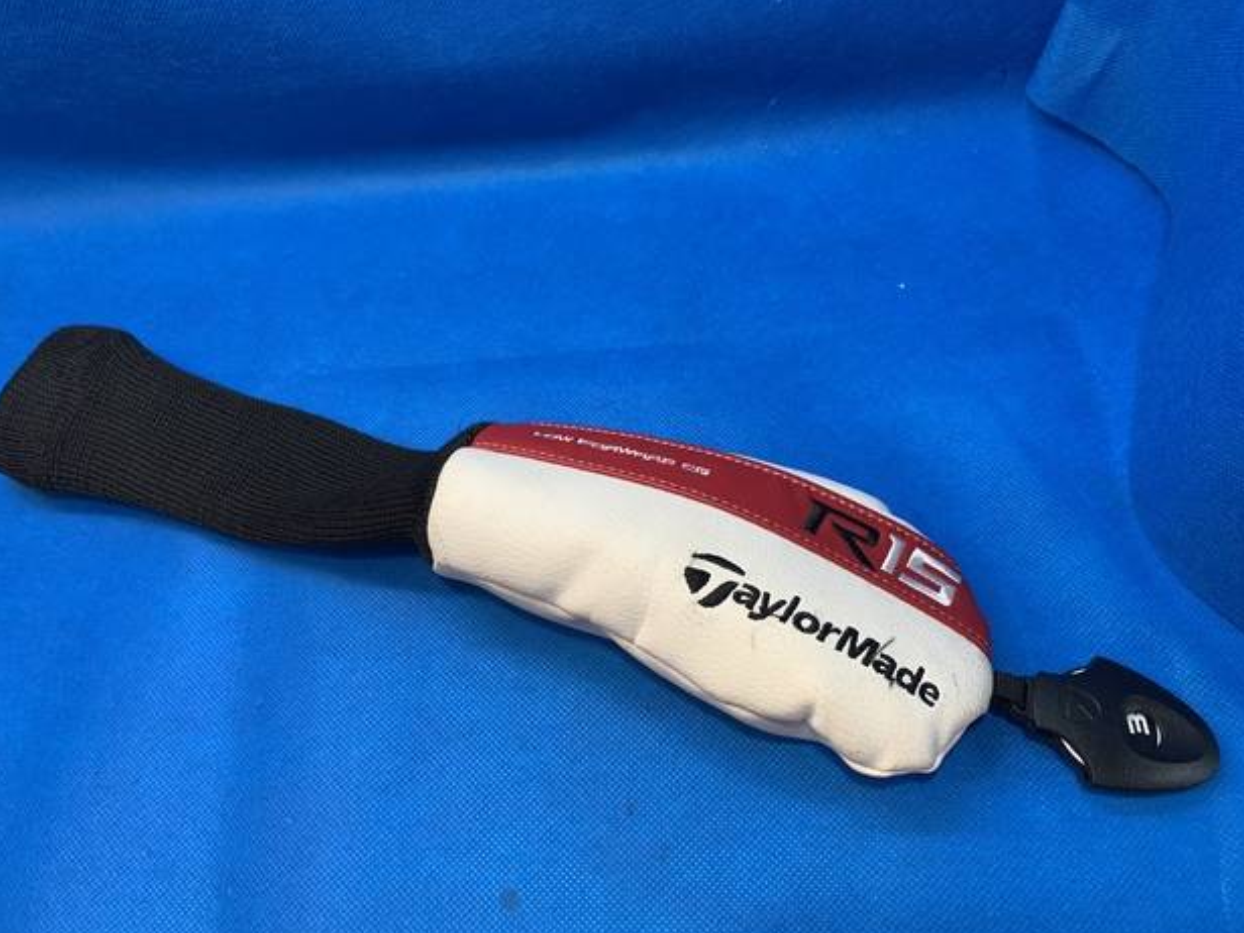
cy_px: 477
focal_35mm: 27
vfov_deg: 51.4
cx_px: 606
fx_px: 970
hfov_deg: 65.3
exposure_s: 1/60
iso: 80
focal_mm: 4.25
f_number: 1.8
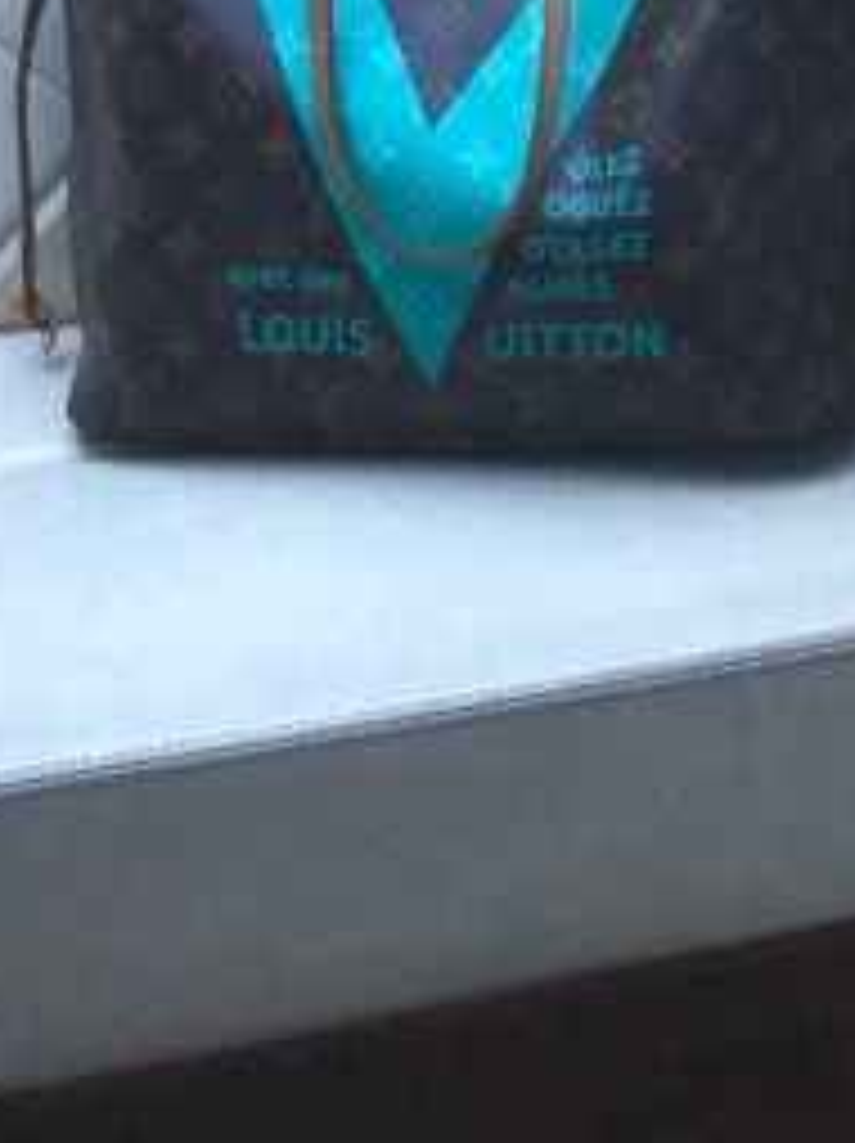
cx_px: 904
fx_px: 3860
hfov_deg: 12.5
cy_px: -436
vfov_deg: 15.8
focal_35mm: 117
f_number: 2.2
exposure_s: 1/651
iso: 25
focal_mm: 4.15
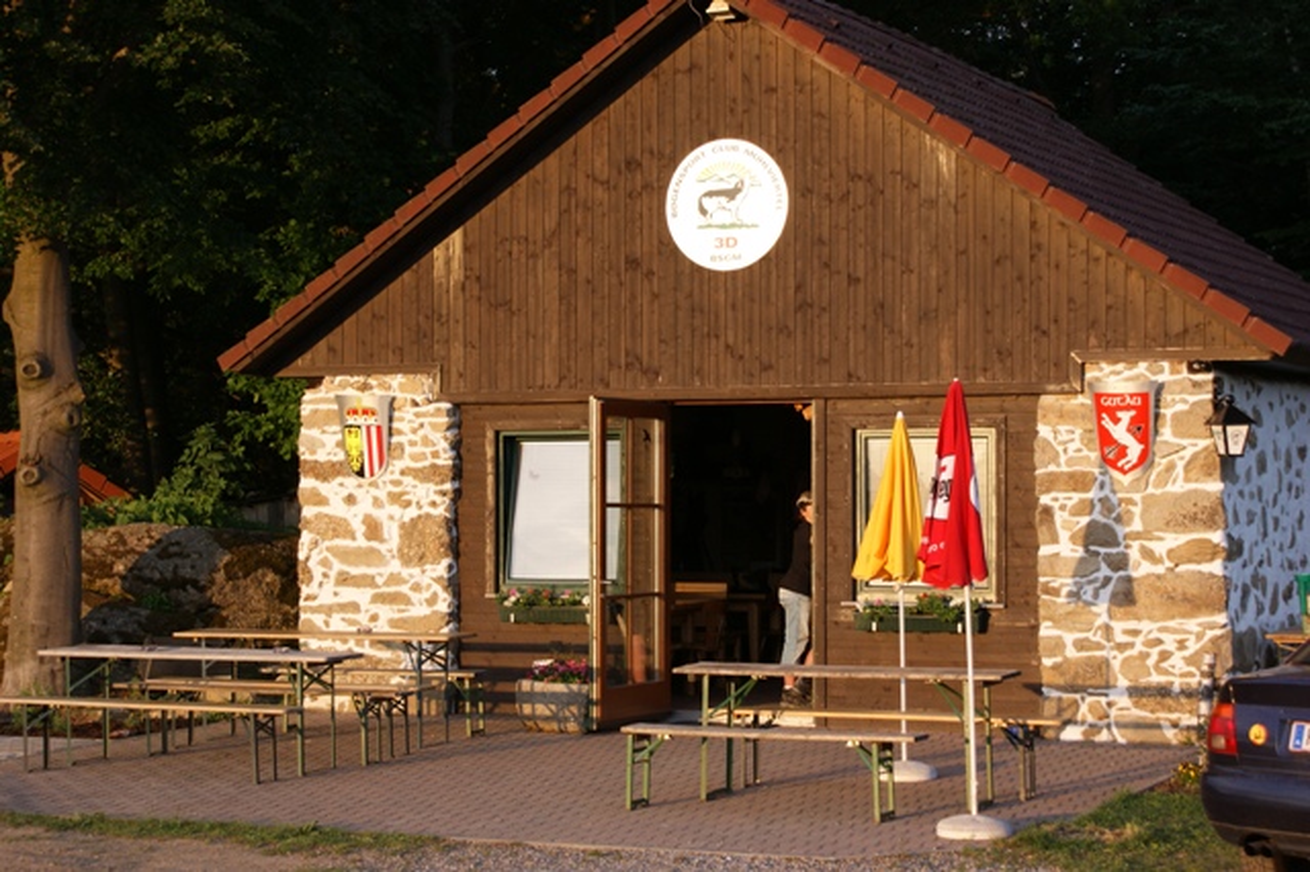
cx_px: 655
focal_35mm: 75
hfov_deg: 27.0
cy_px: 436
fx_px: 2728
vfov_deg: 18.2
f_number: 6.3
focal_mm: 50
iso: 100
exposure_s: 1/80
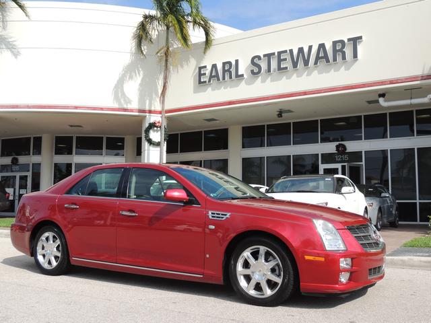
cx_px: 216
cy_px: 162
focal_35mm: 35
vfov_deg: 40.7
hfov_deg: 52.6
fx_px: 436
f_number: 3.3
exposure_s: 1/1250
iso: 100
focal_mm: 6.2
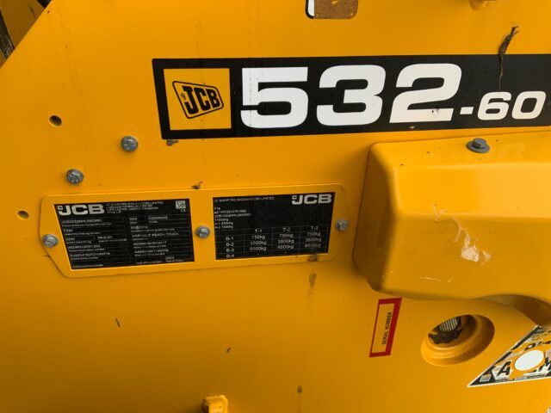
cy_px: 206
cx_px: 276
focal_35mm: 29
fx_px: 462
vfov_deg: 48.2
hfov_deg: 61.7
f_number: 1.8
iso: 64
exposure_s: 1/122
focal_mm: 3
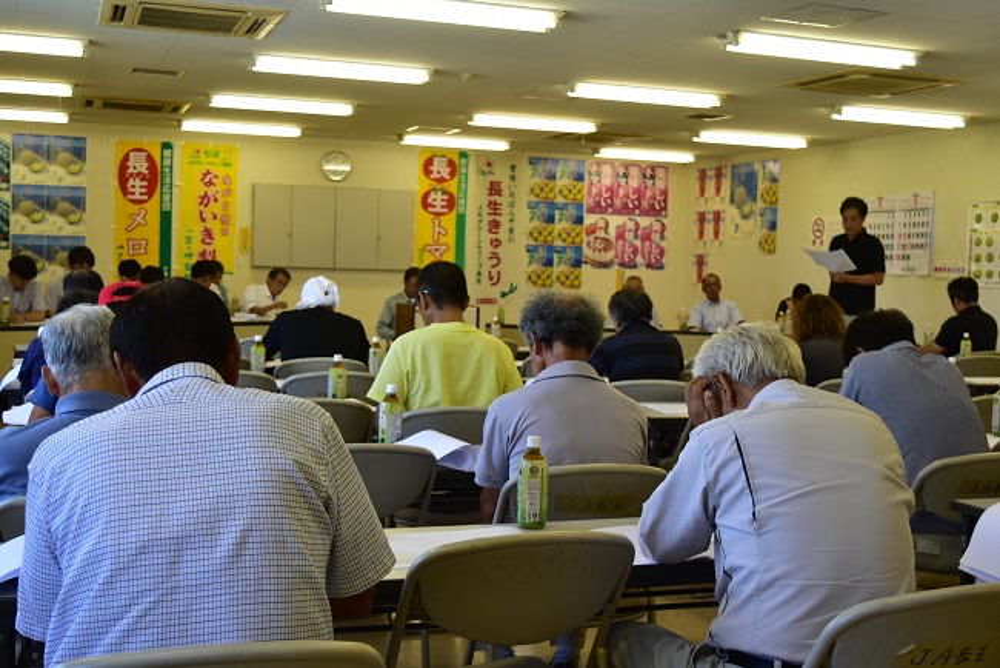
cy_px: 334
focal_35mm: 46
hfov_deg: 42.3
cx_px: 500
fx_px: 1292
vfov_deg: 29.0
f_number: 5.6
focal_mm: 31
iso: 400
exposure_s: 1/125
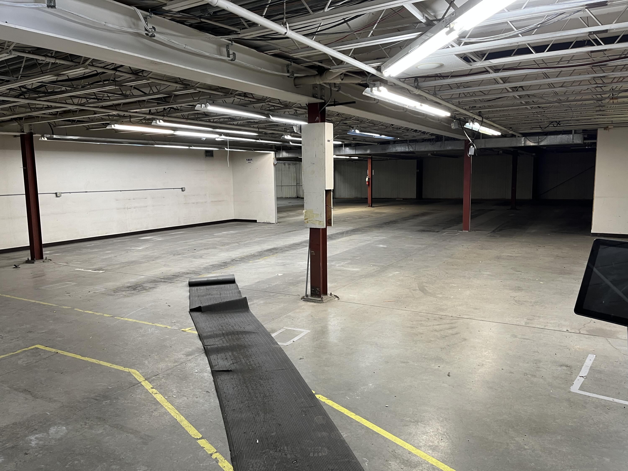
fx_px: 472
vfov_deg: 53.1
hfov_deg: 67.3
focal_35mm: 26
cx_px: 314
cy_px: 236
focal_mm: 5.1
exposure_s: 1/60
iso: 100
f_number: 1.6
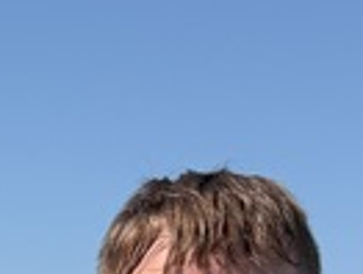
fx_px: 1966
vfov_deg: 7.4
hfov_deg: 10.5
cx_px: 6
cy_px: 714
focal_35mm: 187
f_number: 1.78
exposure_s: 1/4975
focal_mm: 6.76
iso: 80
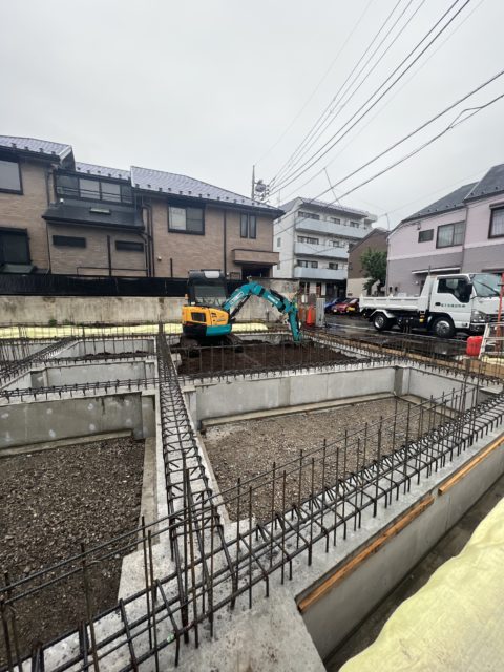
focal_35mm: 13
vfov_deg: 106.2
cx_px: 252
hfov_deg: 89.9
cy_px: 336
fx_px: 252
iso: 32
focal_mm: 1.57
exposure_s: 1/235
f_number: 1.8
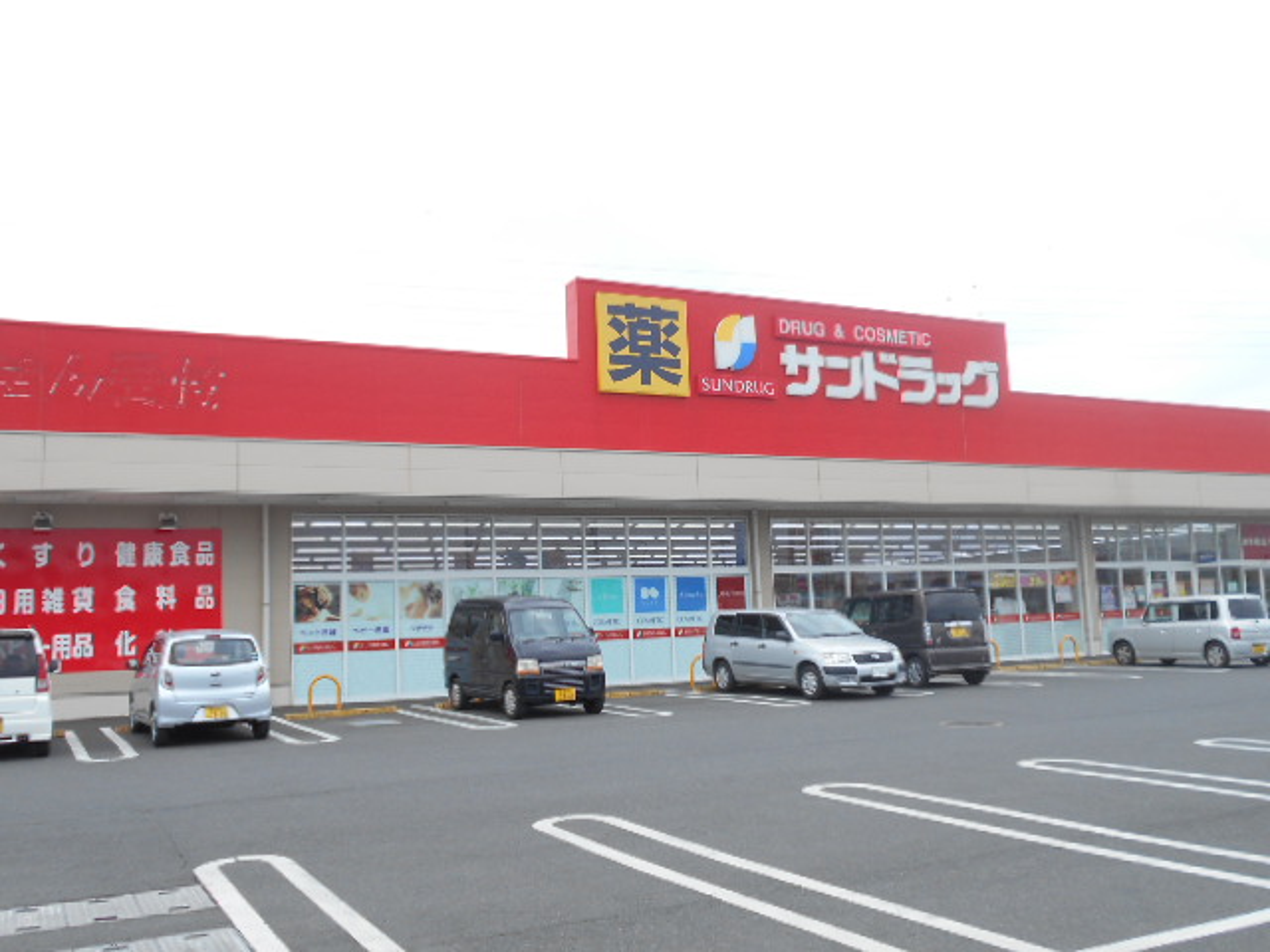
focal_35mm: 34
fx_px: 1247
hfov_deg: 54.0
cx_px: 635
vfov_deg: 41.8
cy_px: 476
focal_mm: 5.8
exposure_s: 1/500
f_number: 3.6
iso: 80
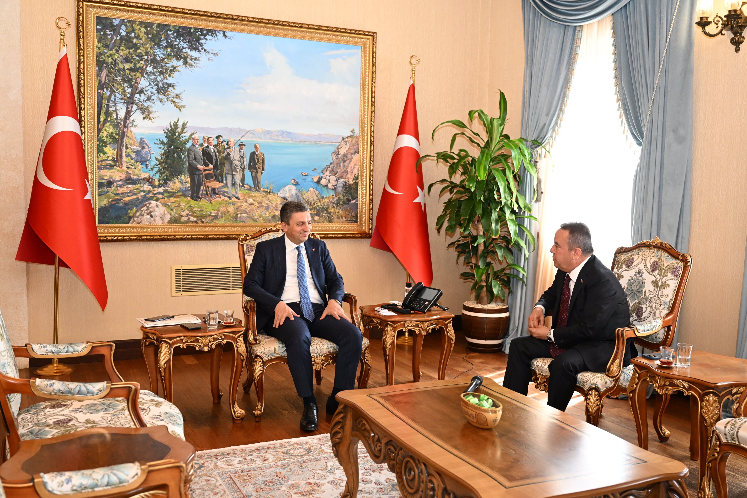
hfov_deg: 55.1
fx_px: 716
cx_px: 374
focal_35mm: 34
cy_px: 249
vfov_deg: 38.4
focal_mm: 34.5
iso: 2500
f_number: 4
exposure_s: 1/320
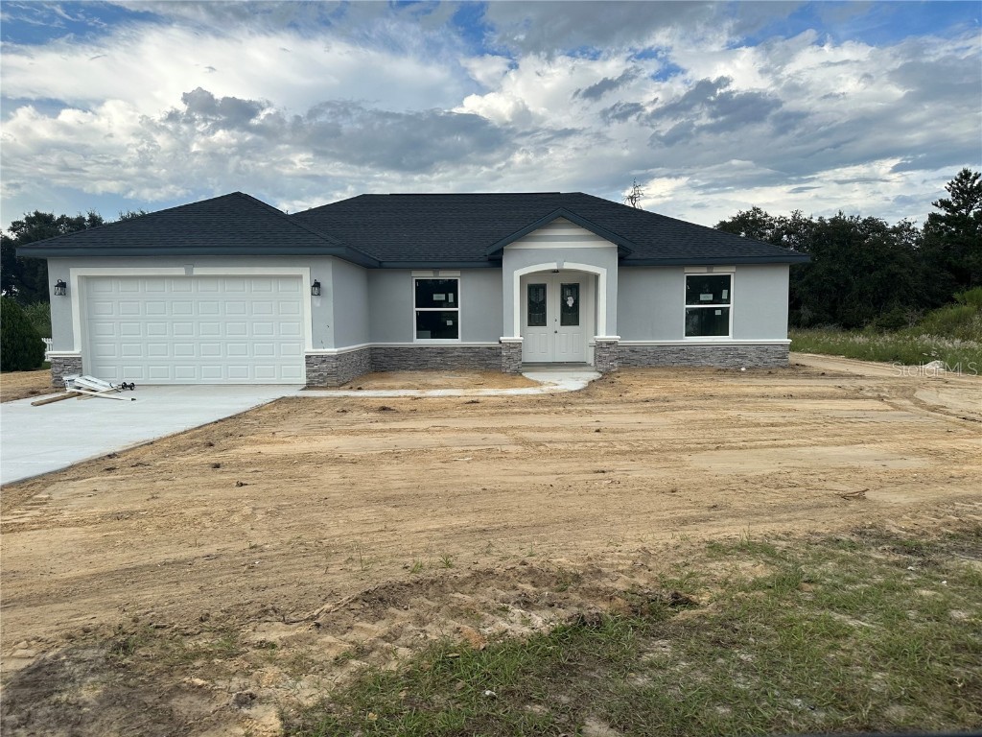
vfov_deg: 56.8
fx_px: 681
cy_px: 368
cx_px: 491
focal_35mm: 24
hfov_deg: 71.6
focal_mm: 6.86
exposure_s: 1/3155
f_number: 1.78
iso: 80
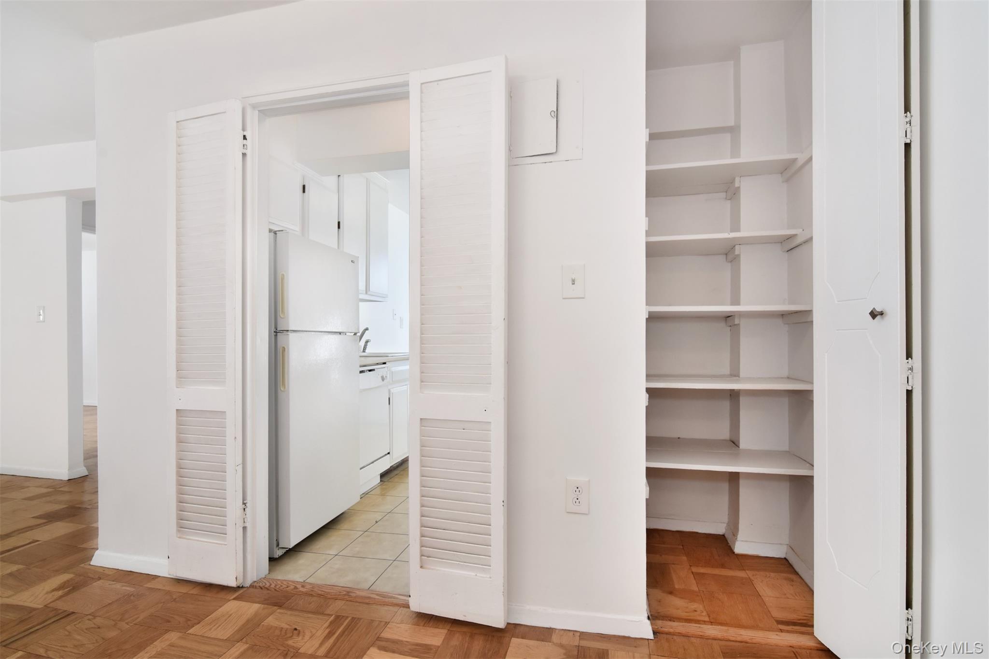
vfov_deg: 72.0
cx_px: 494
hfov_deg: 95.0
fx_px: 453
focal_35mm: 16
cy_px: 330
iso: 640
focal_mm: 11
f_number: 11
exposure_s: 1/40
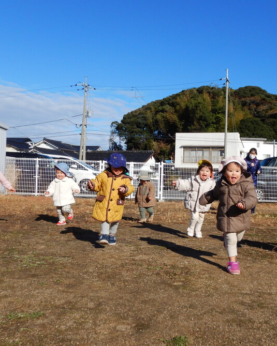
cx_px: 177
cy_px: 175
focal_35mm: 35
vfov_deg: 51.5
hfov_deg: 41.8
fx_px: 359
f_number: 4.1
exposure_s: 1/1500
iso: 125
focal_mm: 4.3
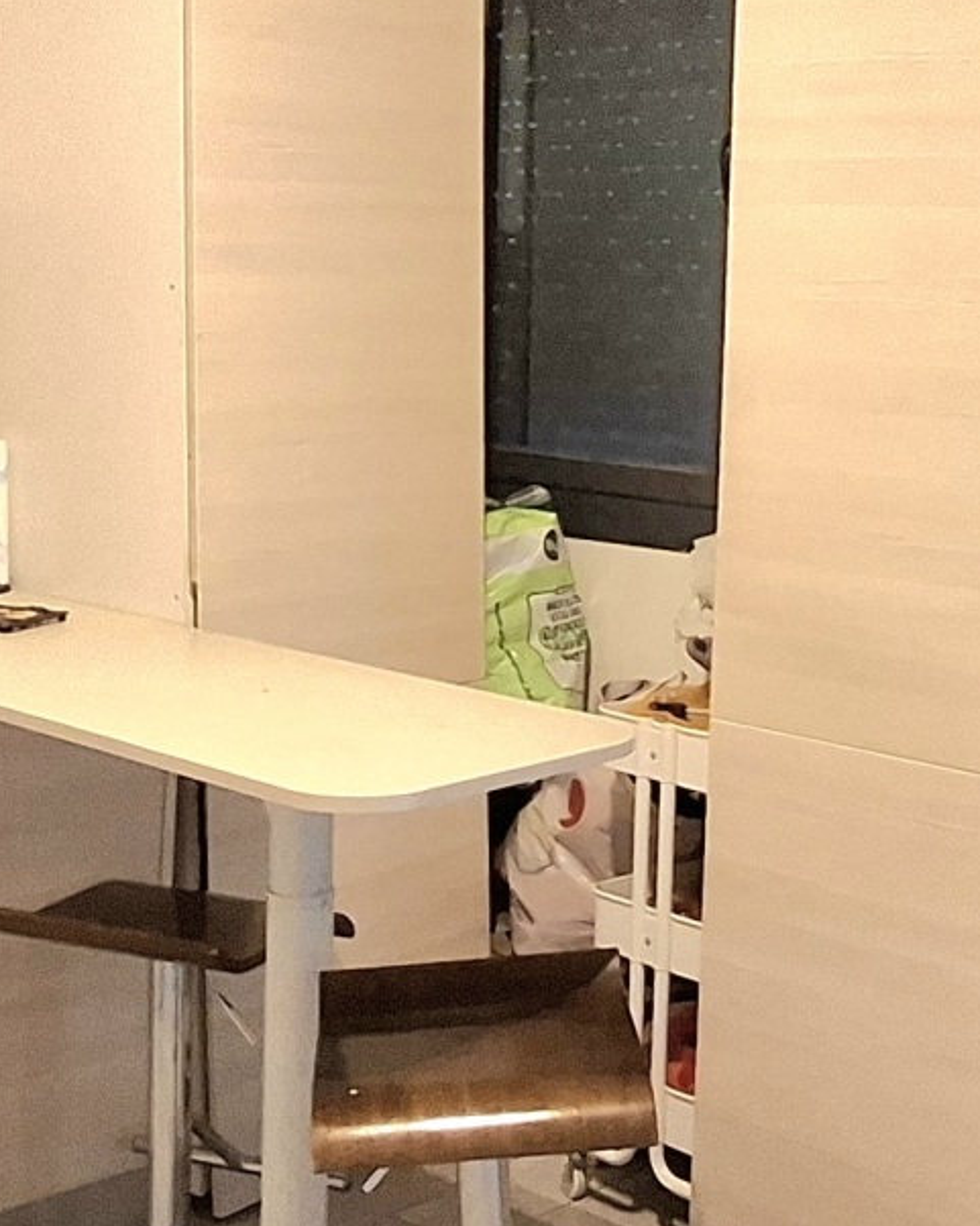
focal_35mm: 54
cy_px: 464
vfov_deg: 34.6
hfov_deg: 28.1
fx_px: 1959
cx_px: 554
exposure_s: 1/25
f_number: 2.2
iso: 500
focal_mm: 1.74
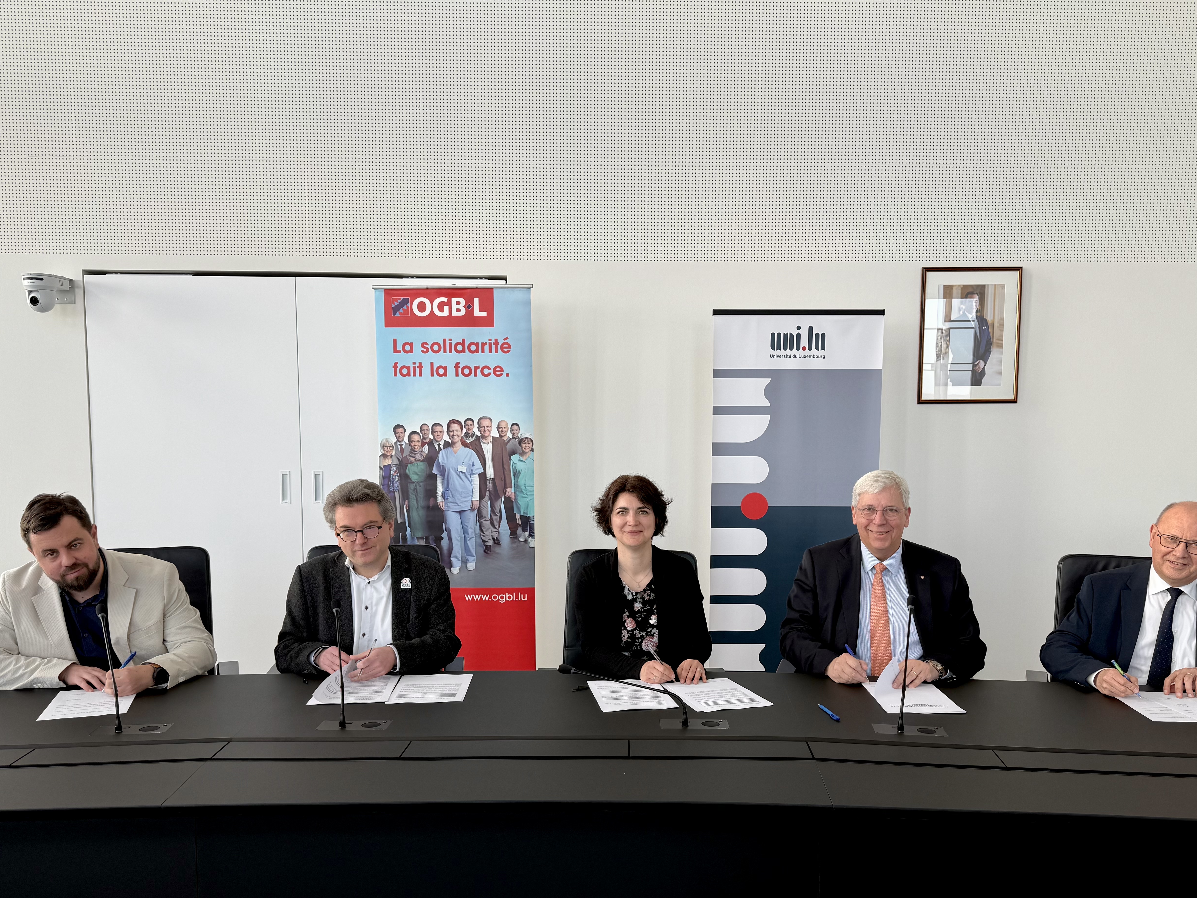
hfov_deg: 63.4
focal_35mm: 28
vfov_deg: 49.6
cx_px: 633
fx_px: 968
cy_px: 505
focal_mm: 6.76
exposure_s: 1/121
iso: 64
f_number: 1.78
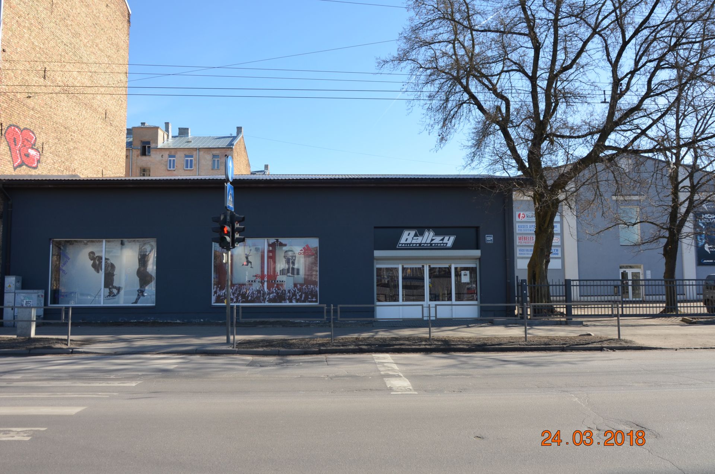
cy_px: 237
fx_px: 535
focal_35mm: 27
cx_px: 358
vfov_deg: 47.7
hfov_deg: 67.5
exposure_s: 1/250
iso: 200
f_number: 8
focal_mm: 18
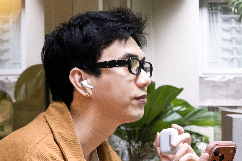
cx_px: 135
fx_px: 511
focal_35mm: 76
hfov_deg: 26.6
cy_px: 159
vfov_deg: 17.6
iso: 1250
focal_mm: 24.2
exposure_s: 1/45
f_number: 5.6
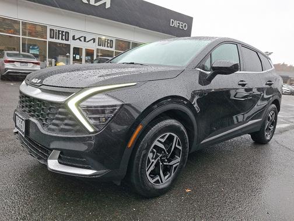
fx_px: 212
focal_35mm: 25
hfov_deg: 69.4
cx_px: 147
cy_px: 110
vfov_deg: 54.9
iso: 34
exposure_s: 1/120
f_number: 1.8
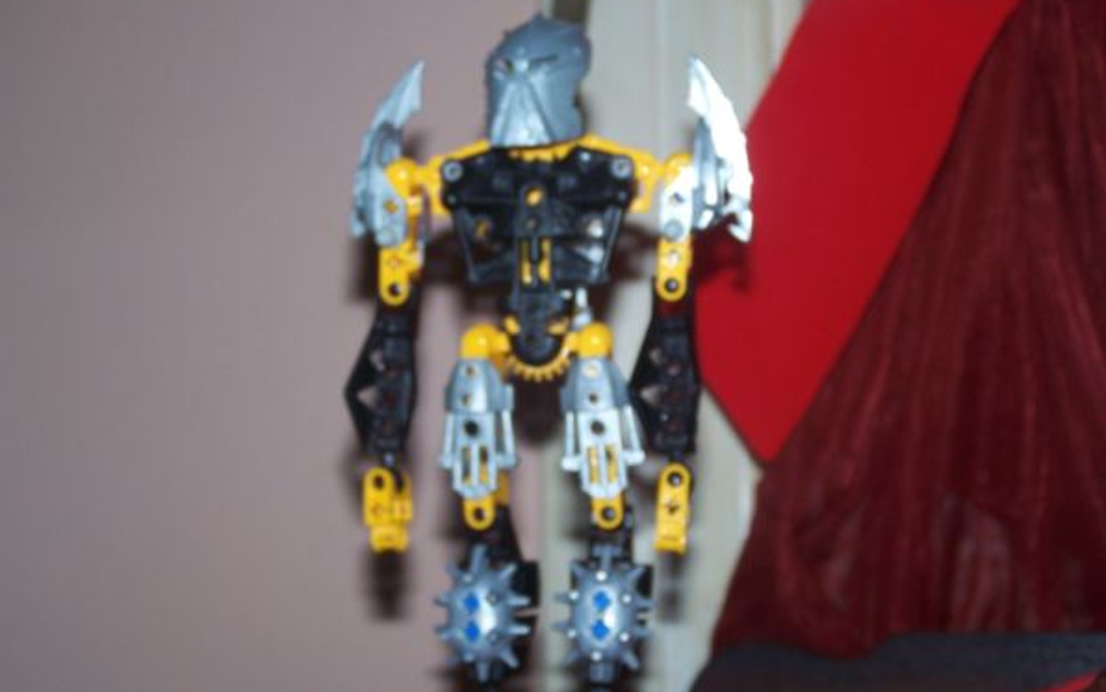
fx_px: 2412
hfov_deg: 25.8
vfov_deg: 16.3
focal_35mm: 80
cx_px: 553
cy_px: 364
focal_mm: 12.4
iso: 80
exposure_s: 1/90
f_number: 3.2
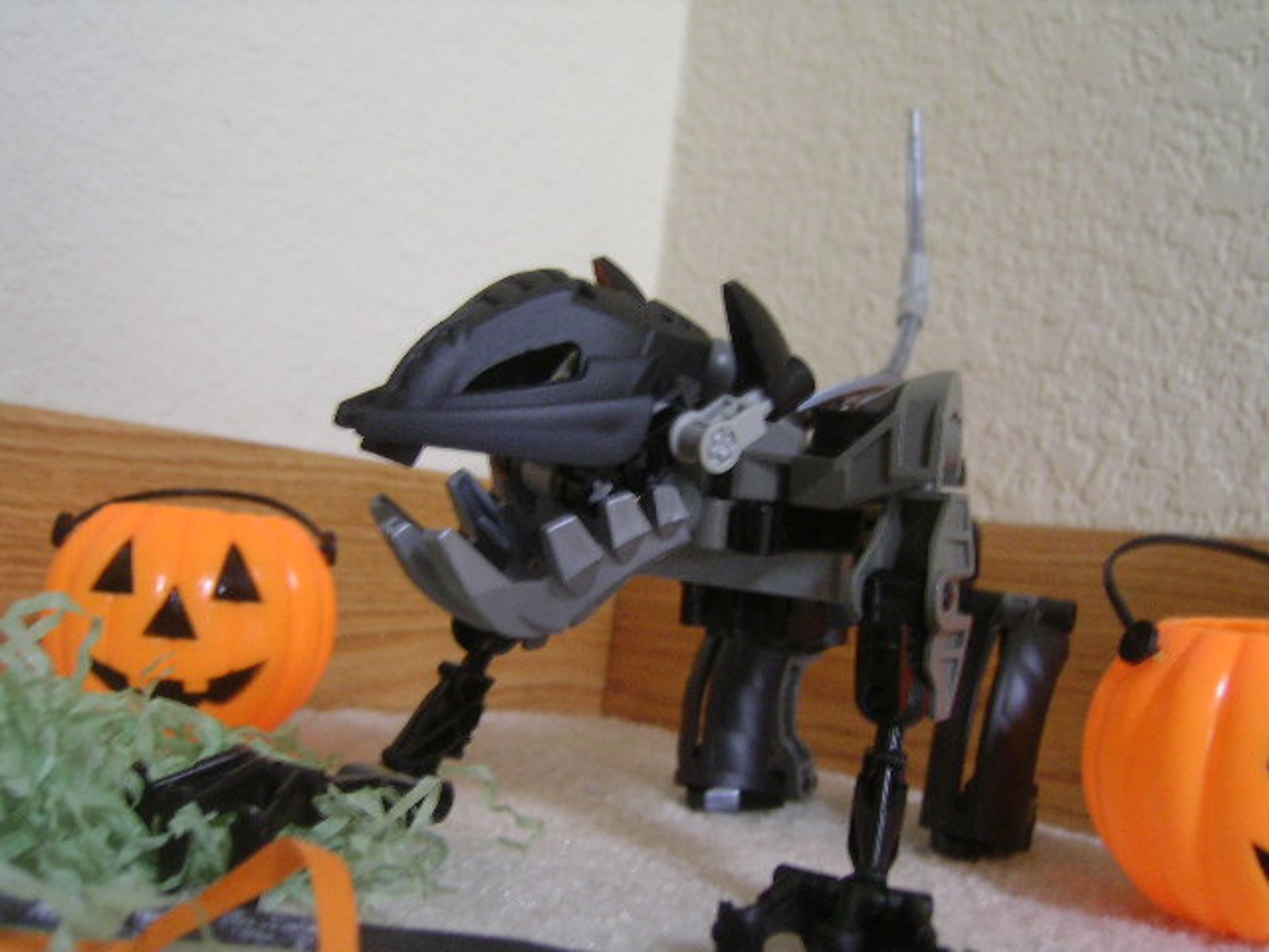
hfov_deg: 51.4
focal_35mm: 36
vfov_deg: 39.7
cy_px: 476
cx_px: 634
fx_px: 1320
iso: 100
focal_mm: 5.6
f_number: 2.8
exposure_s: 1/9.2
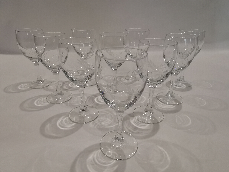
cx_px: 112
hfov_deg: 73.9
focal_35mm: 23
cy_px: 87
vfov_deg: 58.9
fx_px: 152
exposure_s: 1/100
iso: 200
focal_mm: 2.35
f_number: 2.2
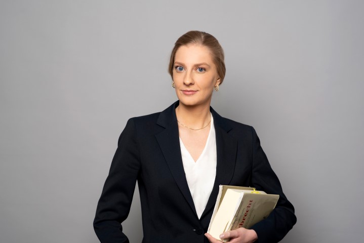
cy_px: 122
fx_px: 860
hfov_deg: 23.9
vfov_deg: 16.1
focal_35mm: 85
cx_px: 182
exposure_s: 1/125
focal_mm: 85
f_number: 5
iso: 125
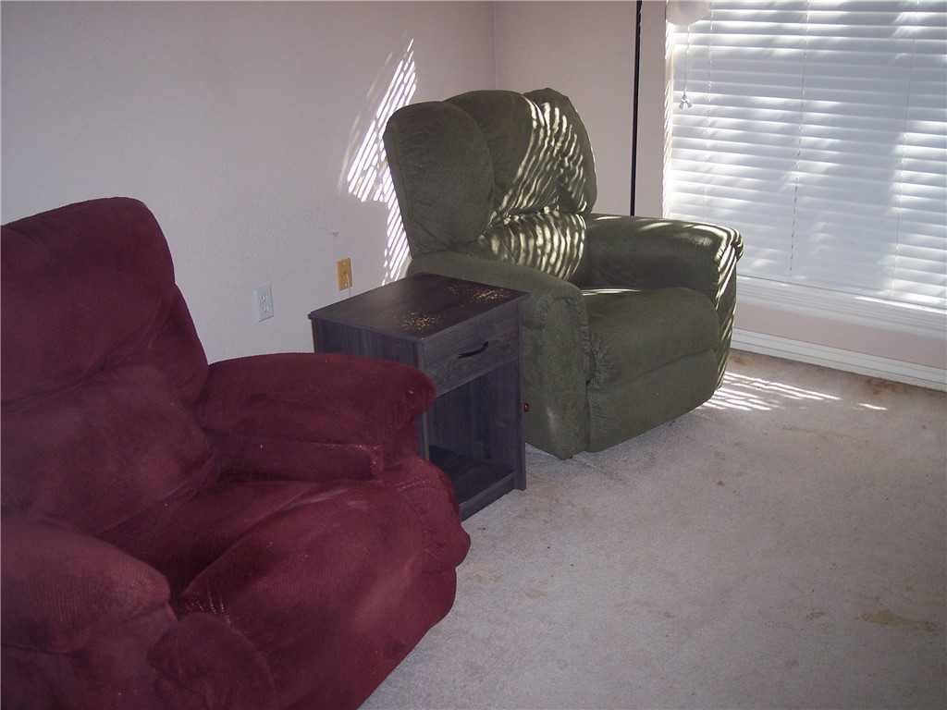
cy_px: 355
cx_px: 474
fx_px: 1067
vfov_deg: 36.8
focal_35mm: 39
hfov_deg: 47.9
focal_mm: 8
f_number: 2.8
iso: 100
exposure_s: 1/60
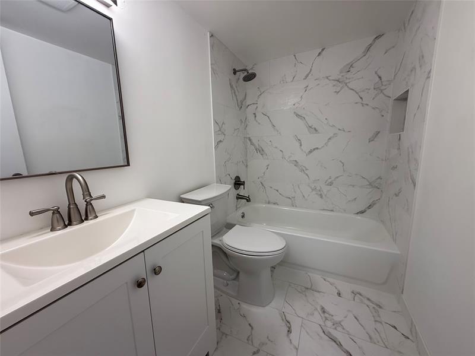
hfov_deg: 102.1
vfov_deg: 85.7
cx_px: 238
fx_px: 192
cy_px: 178
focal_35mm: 14
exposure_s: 1/120
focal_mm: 2.22
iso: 100
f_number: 2.2
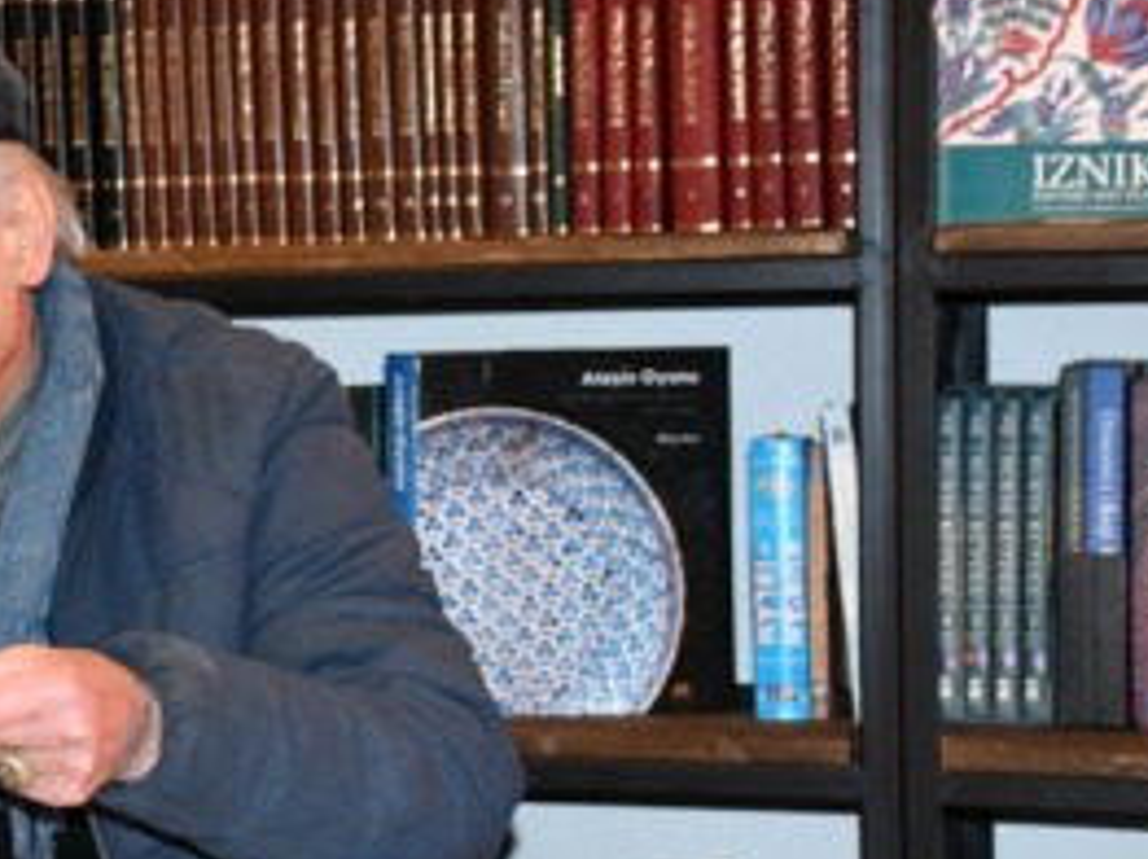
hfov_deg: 17.1
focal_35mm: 111
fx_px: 3678
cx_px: -175
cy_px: 394
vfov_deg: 13.3
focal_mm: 32
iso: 1600
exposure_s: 1/60
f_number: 5.6
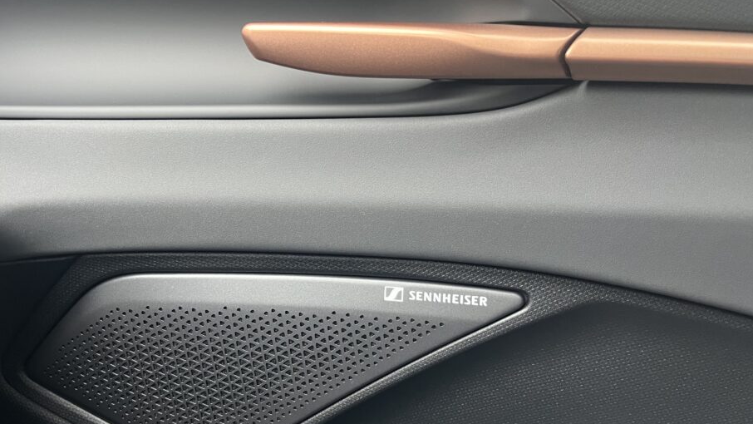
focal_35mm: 32
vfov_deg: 36.7
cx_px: 332
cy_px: 217
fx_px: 639
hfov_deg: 60.8
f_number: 1.6
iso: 320
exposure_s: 1/60
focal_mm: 5.1
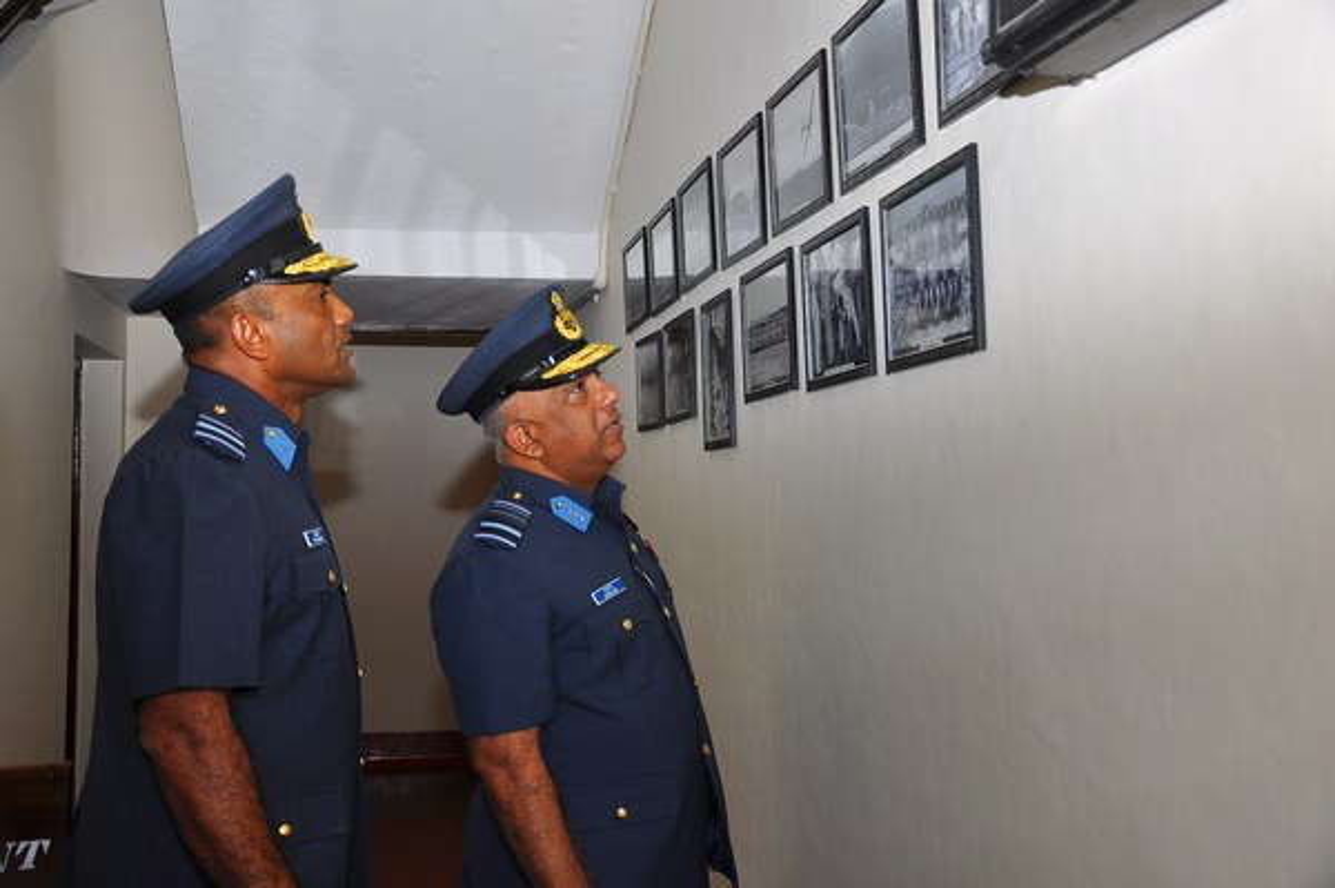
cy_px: 444
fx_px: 1389
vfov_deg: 35.4
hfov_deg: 51.3
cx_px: 668
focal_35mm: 38
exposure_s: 1/200
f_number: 4
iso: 200
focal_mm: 25
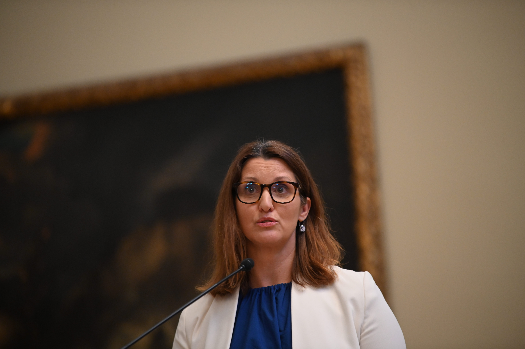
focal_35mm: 200
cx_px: 262
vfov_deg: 6.9
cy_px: 174
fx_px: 2915
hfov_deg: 10.3
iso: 3200
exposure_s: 1/160
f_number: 2.8
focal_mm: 200
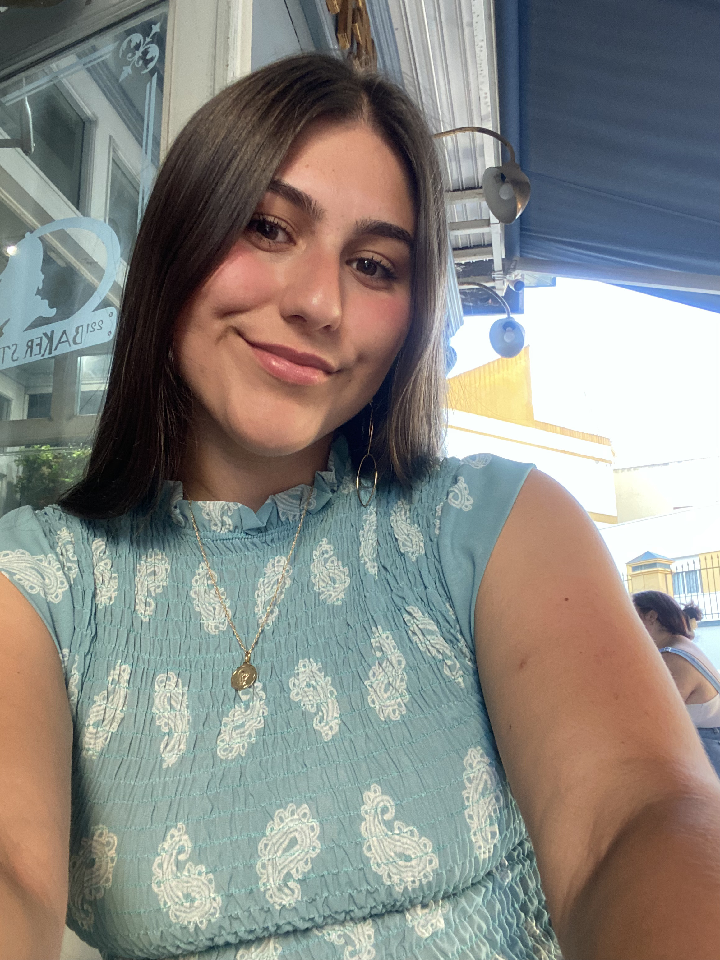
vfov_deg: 60.0
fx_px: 832
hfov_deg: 46.8
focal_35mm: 30
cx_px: 360
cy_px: 480
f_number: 2.2
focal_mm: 2.71
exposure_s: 1/60
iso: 320
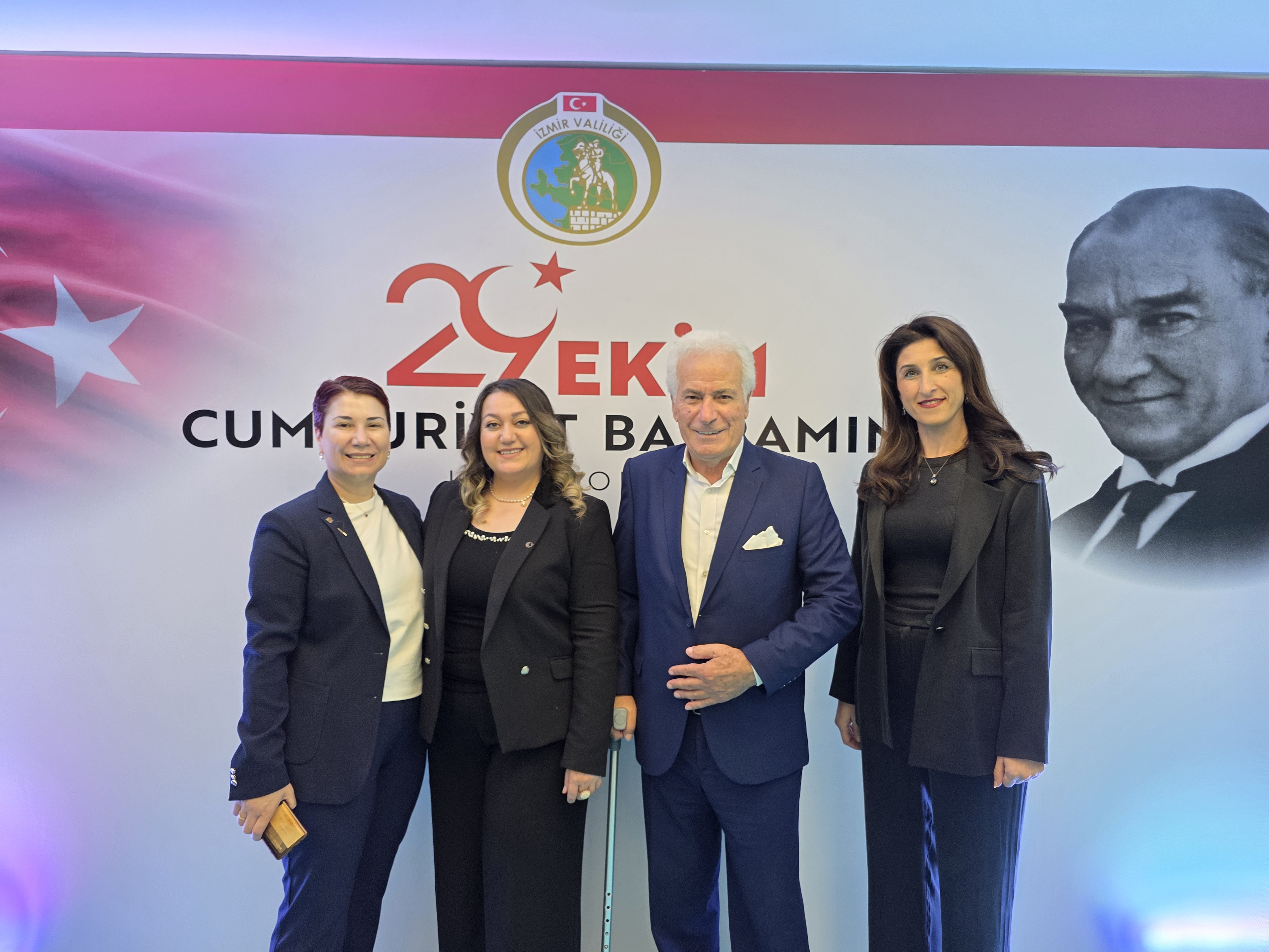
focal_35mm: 23
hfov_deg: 73.9
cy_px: 476
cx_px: 634
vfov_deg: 58.9
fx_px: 843
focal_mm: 6.3
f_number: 1.7
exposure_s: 1/50
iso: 250
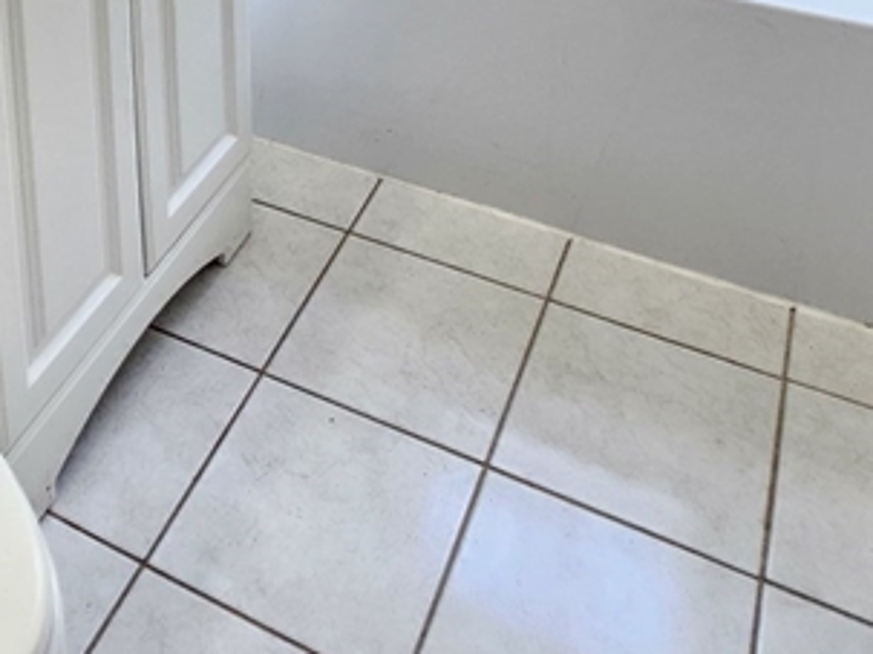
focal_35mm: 44
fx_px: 1109
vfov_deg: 26.3
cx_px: 182
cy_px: -259
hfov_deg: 41.2
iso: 200
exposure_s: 1/60
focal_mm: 2.2
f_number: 2.2
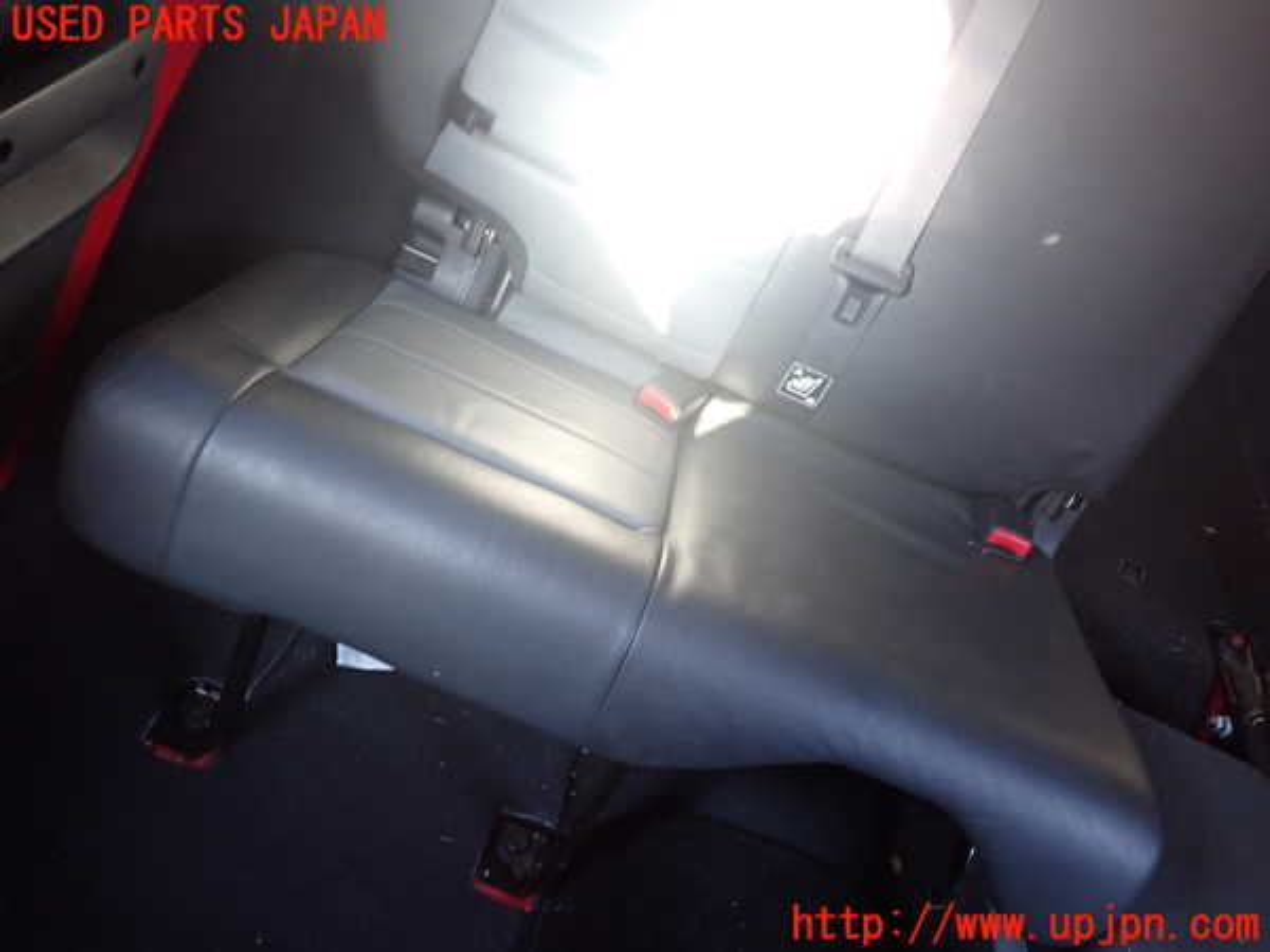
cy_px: 476
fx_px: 1101
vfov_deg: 46.8
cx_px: 635
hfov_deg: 60.0
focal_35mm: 30
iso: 320
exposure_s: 1/30
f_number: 2.3
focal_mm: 5.4
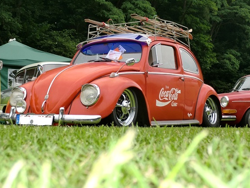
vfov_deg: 19.9
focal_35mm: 74
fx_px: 535
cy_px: 94
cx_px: 125
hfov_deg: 26.3
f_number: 4.6
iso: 64
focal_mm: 13.1
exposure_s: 1/160
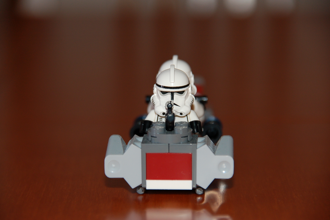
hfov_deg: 7.9
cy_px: 110
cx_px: 165
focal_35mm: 262
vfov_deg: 5.2
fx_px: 2404
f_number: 6
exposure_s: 1/60
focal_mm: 175
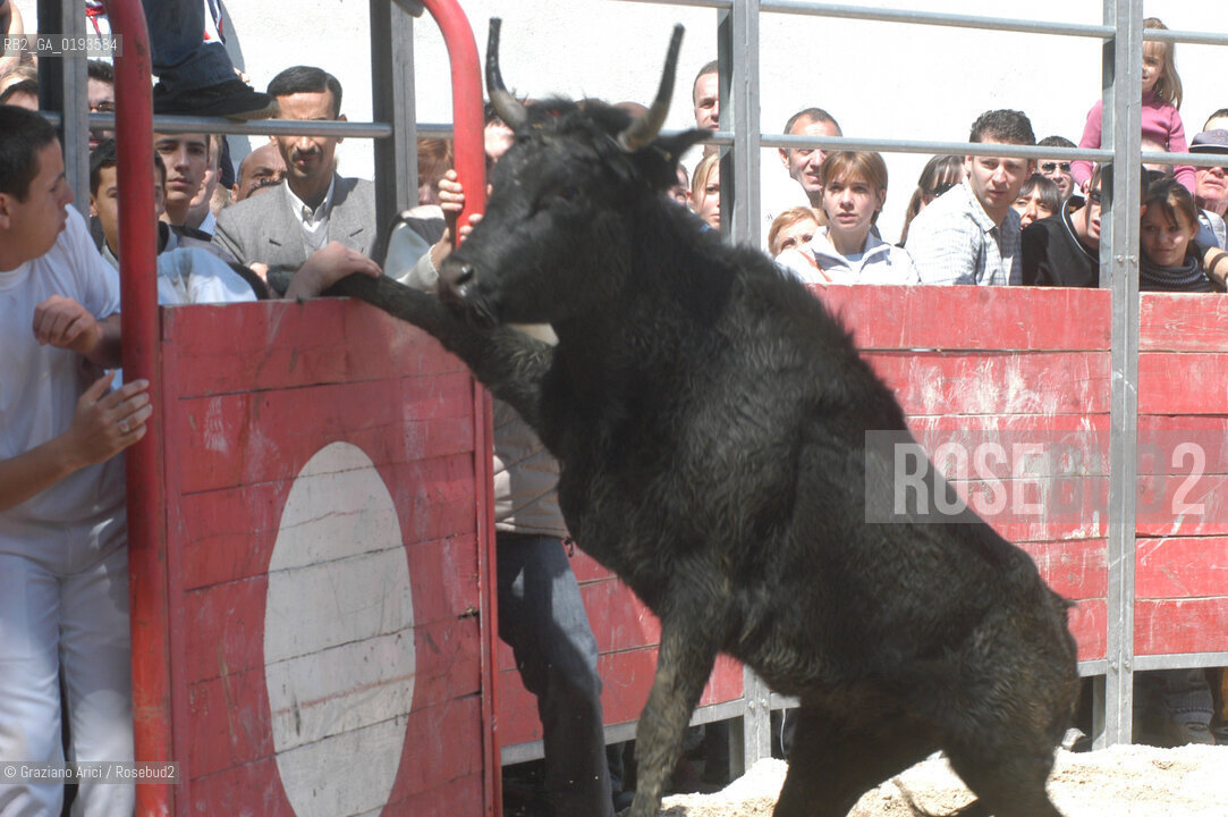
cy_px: 408
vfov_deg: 11.4
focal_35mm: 120
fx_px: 4090
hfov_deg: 17.1
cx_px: 614
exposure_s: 1/320
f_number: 10
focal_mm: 80
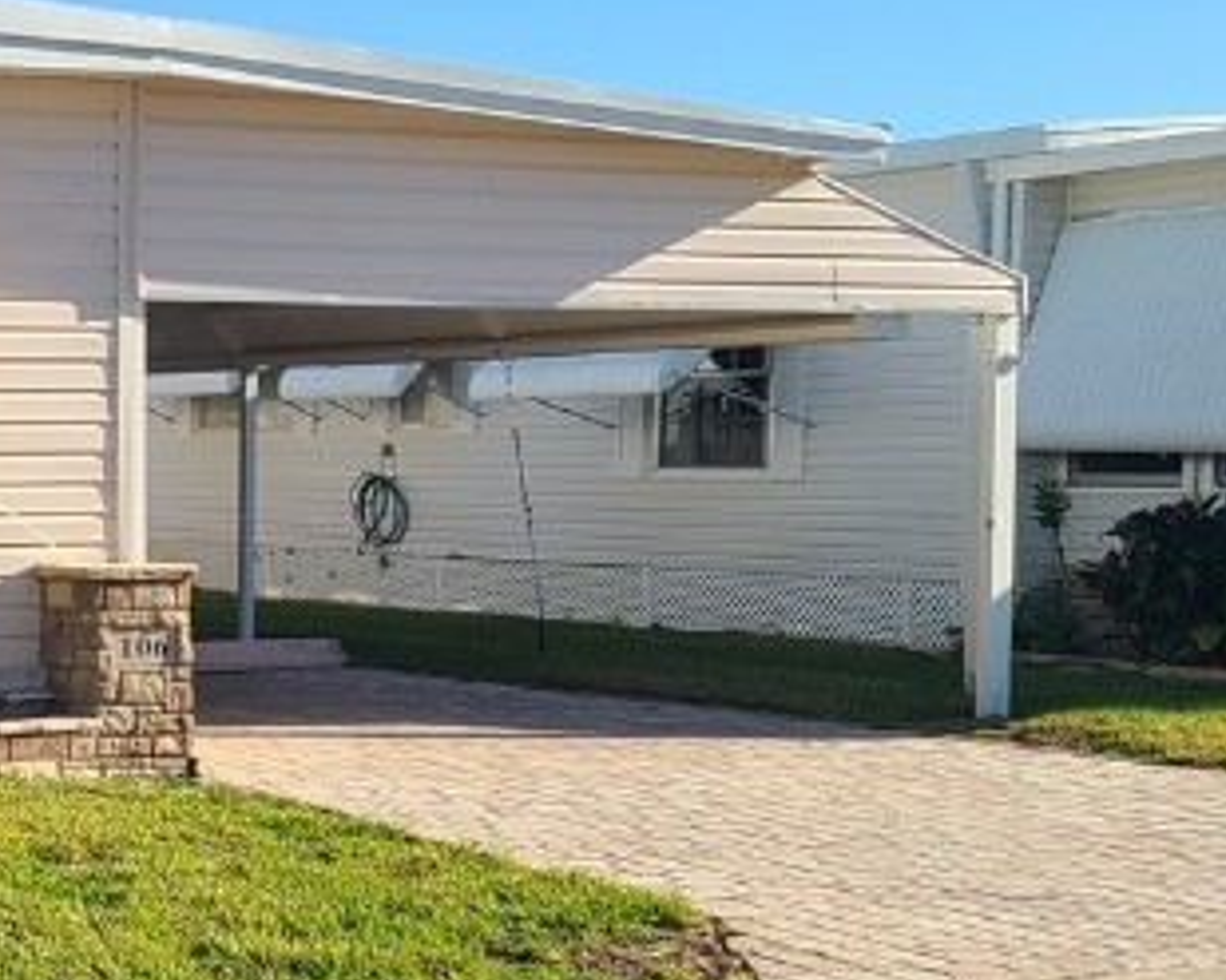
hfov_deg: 20.8
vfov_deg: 18.2
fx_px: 3047
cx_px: -357
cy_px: 651
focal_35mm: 84
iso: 40
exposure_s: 1/1690
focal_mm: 5.4
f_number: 1.8
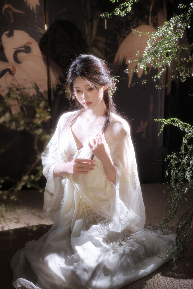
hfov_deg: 21.2
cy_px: 144
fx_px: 515
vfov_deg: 31.4
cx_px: 96
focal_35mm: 64
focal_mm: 65
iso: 2000
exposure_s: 1/160
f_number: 3.2
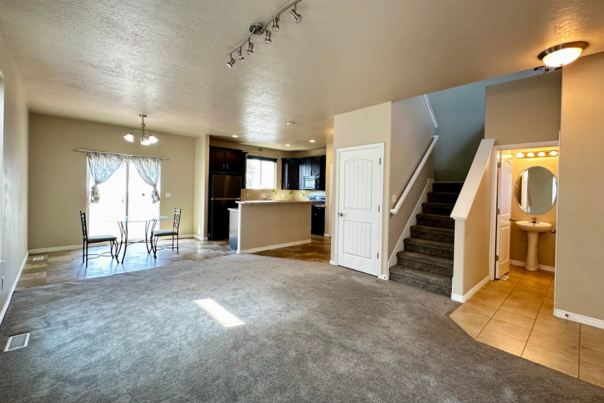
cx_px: 299
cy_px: 193
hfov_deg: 96.7
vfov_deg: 73.7
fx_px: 268
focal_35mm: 16
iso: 200
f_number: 2.2
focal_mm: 2.22
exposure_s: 1/60
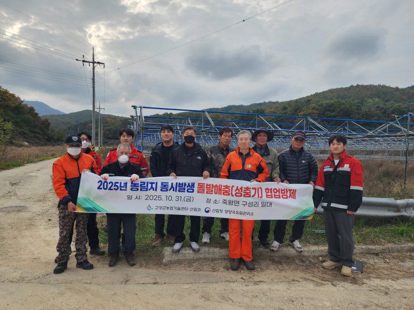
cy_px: 155
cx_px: 207
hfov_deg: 73.9
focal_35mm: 23
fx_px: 275
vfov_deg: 58.9
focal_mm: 6.4
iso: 12
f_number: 1.8
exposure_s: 1/825
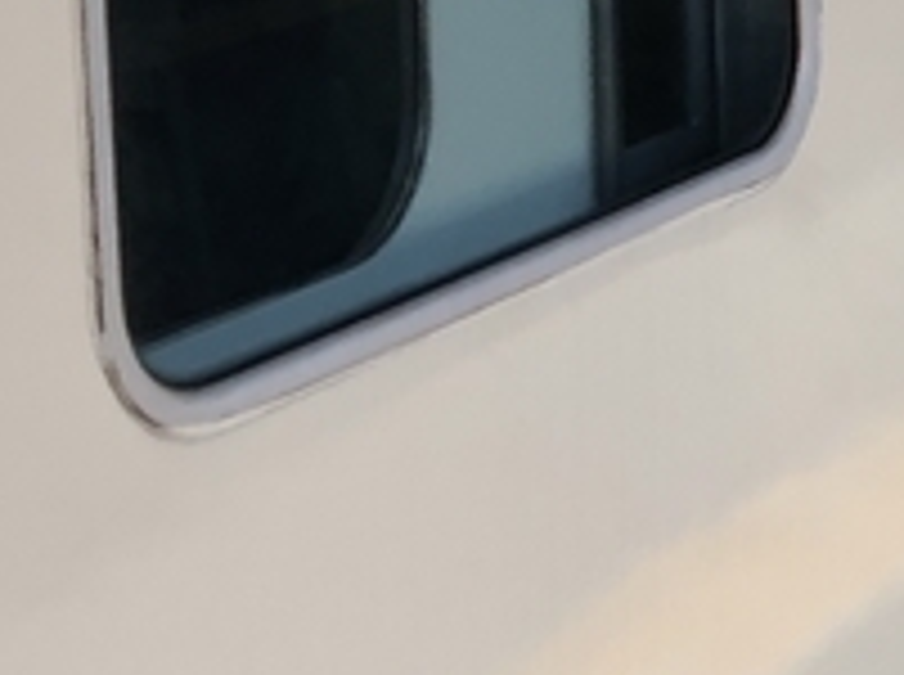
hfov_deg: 12.0
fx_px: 3858
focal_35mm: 148
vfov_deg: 9.8
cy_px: -202
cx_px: 1759
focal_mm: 3.99
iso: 20
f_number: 1.8
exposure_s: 1/500
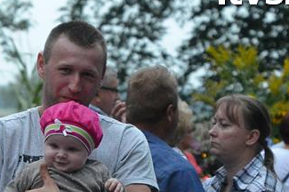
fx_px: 2205
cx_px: 82
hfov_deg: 7.5
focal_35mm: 275
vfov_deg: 5.0
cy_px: 202
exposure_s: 1/160
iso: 2500
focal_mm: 70
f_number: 4.5
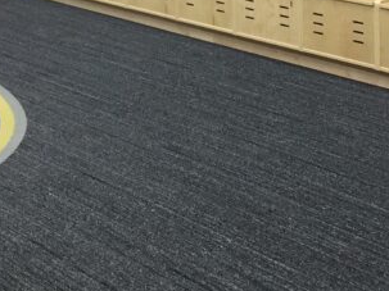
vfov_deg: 14.5
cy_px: -81
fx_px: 1101
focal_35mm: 98
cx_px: 194
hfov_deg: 20.0
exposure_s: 1/30
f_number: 2.2
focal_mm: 4.15
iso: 80
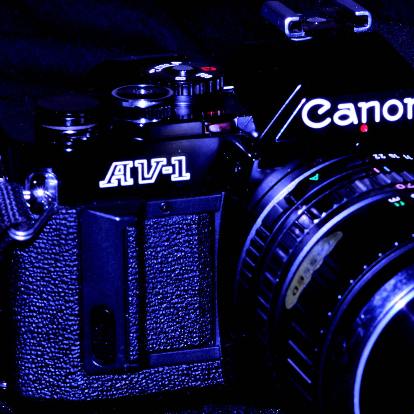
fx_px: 3261
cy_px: 307
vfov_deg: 7.3
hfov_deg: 7.2
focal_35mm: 241
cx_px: 362
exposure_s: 1/60
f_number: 16
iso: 250
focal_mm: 78
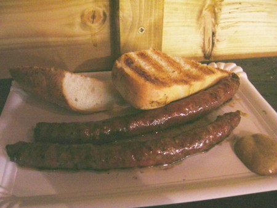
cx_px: 138
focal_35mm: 36
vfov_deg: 39.7
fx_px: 288
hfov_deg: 51.3
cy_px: 104
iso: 256
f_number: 2.8
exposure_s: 1/8
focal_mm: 60
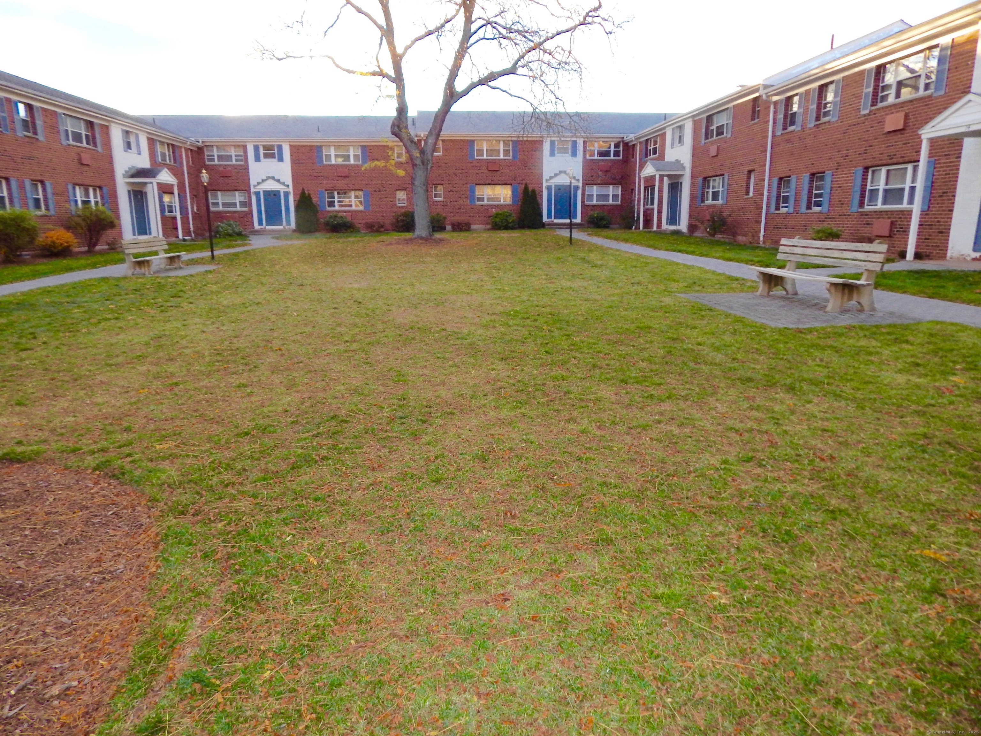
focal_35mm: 23
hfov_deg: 73.9
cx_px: 490
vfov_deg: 58.9
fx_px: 652
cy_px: 368
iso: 180
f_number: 6
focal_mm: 4
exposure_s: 1/80
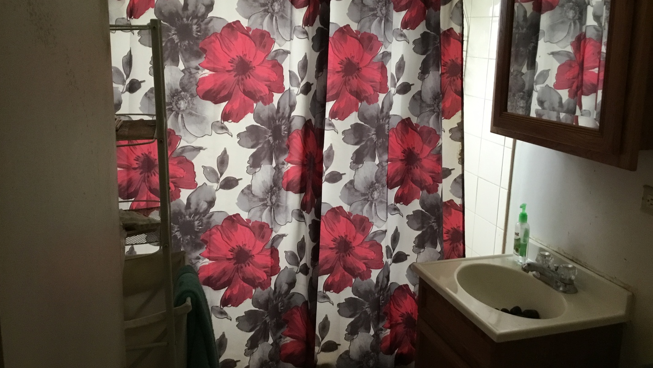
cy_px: 147
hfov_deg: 58.0
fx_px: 589
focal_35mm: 34
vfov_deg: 34.6
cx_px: 325
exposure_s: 1/30
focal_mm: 3.3
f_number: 2.4
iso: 125
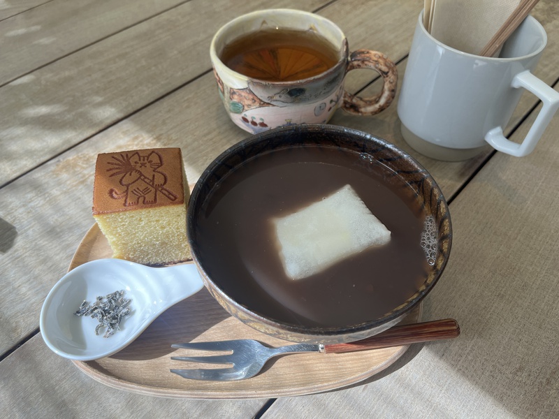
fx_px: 420
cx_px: 280
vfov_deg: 53.1
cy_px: 210
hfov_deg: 67.3
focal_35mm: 26
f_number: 1.6
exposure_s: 1/139
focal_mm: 5.1
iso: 40
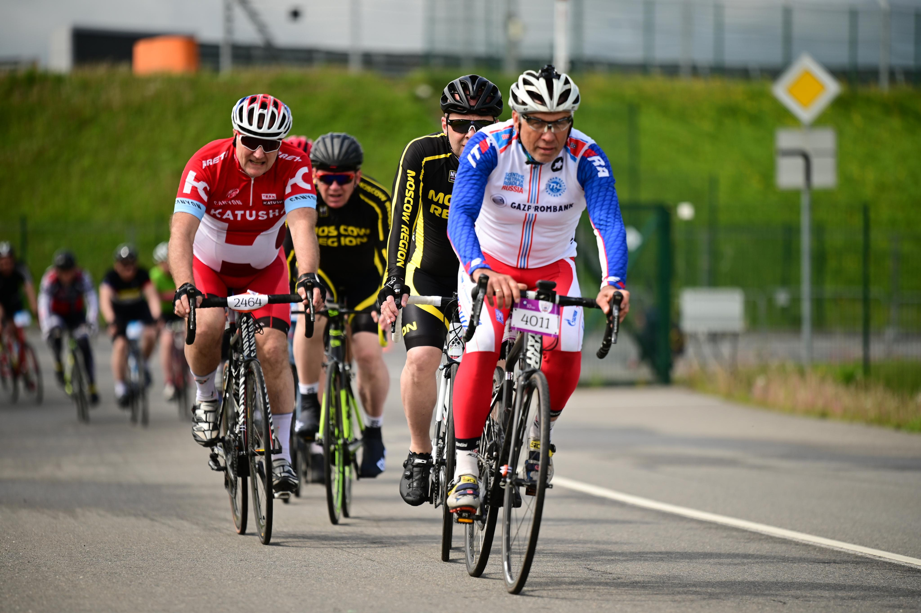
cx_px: 460
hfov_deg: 10.3
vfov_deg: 6.9
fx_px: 5114
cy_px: 306
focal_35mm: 200
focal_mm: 200
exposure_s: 1/2000
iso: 200
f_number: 2.8
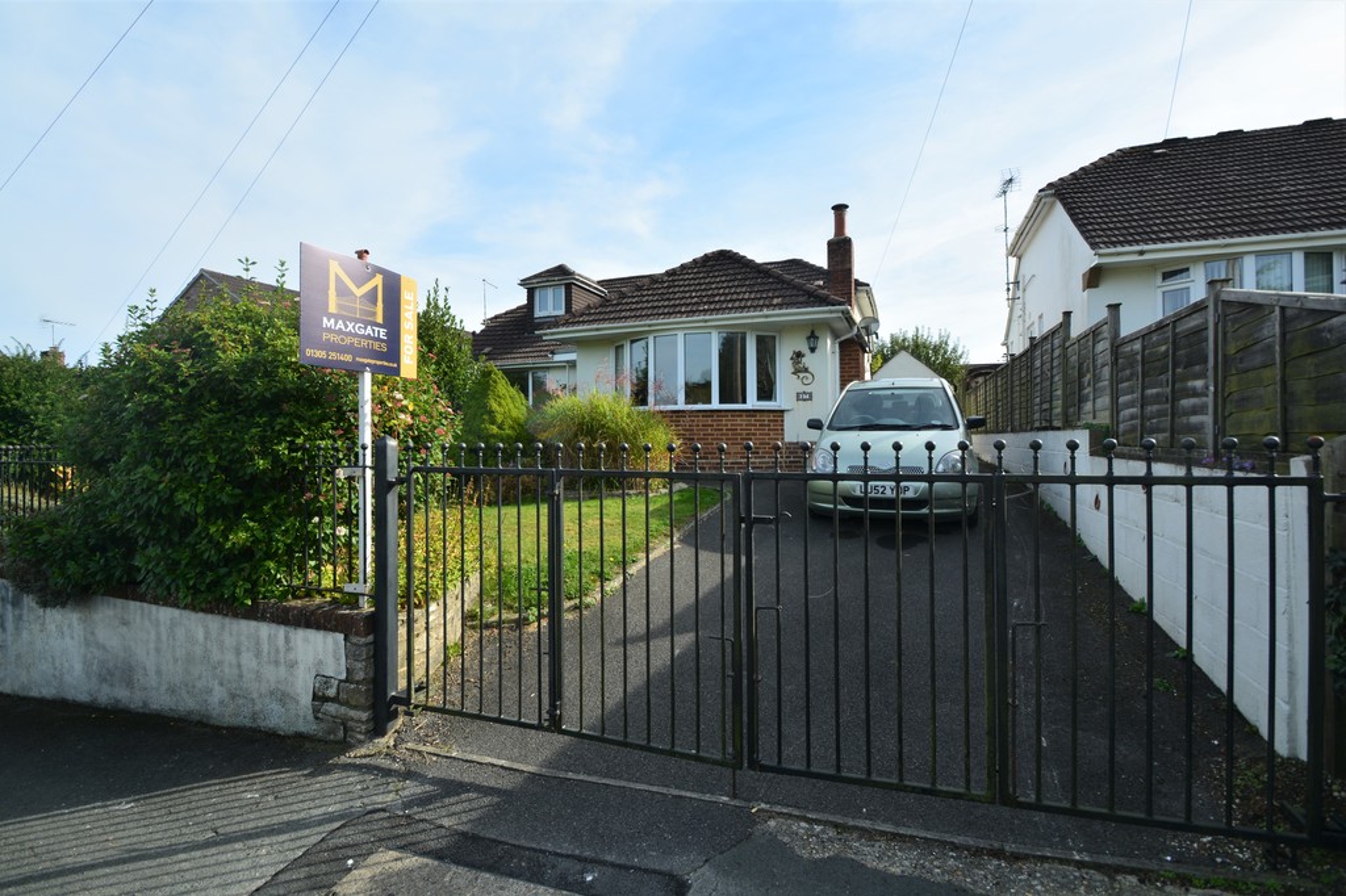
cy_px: 448
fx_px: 561
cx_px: 673
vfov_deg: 77.3
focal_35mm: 15
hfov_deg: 100.4
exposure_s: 1/250
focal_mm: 10
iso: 100
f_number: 8
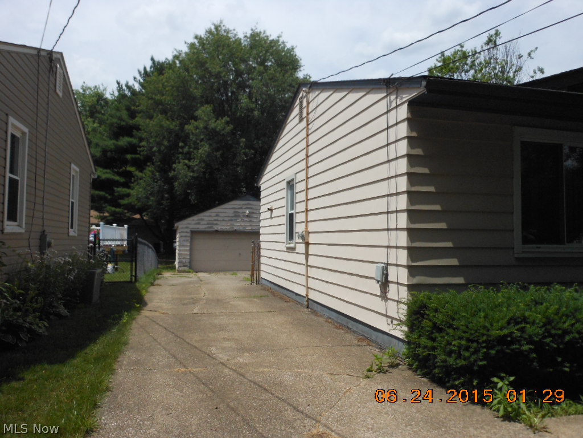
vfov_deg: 49.7
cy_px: 219
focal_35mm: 28
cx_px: 292
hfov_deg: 63.4
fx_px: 472
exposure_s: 1/400
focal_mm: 5
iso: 200
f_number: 10.4
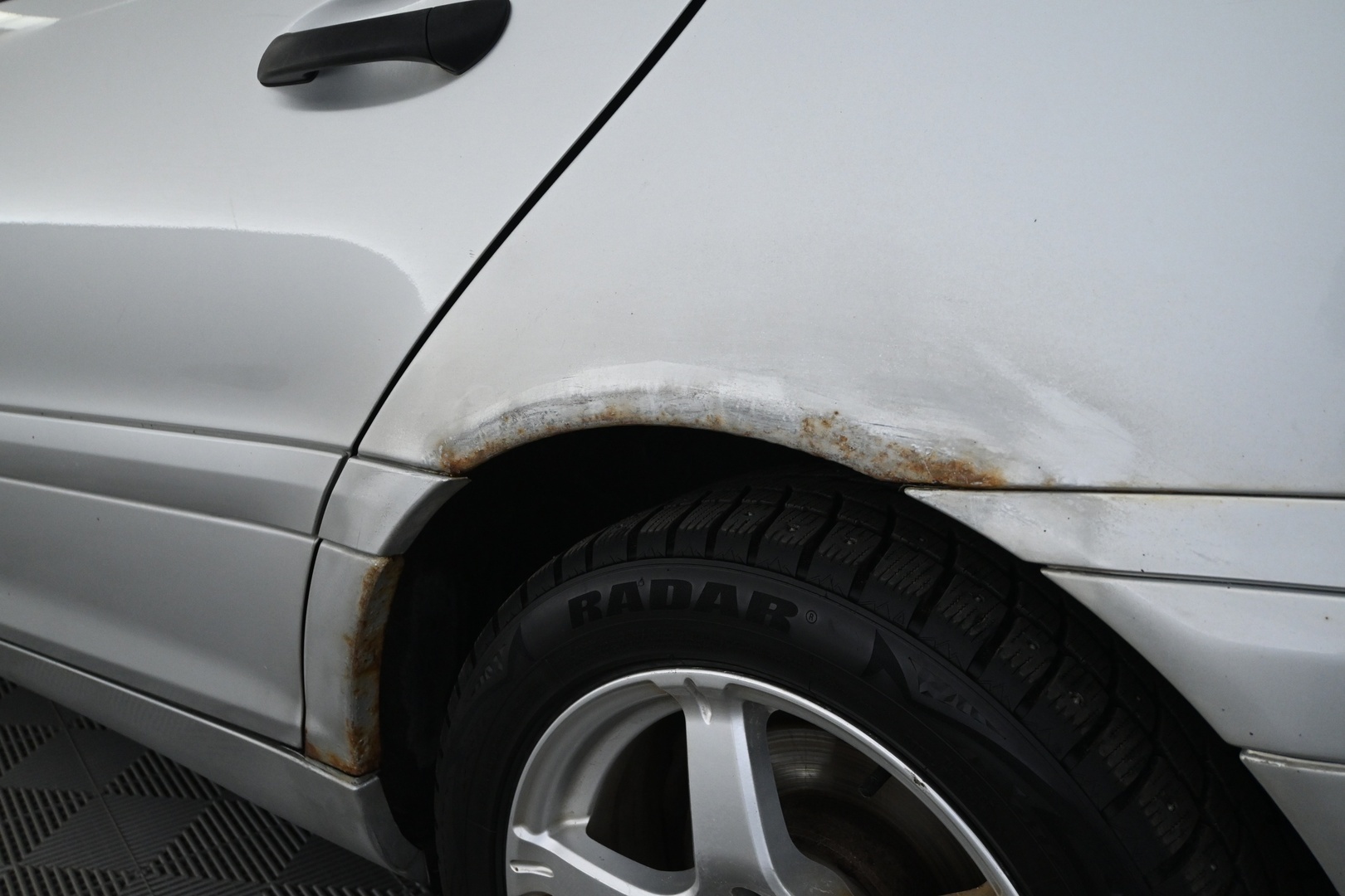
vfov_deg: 38.4
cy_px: 448
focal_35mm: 34
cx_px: 672
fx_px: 1289
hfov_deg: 55.1
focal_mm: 23
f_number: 4.2
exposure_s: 1/50
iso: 1600
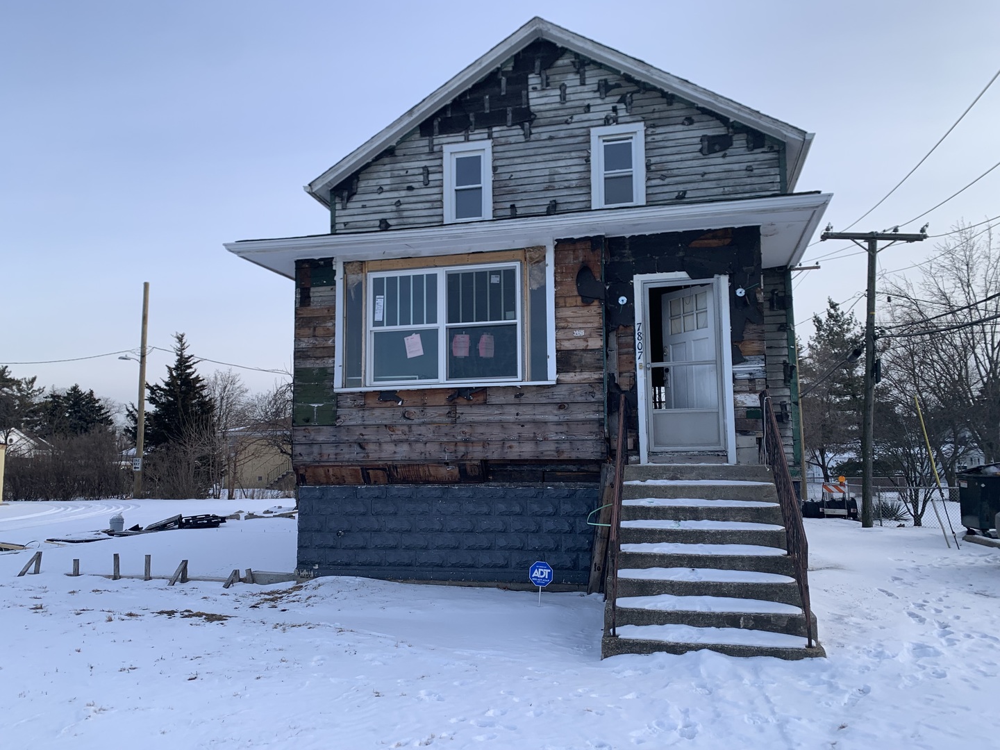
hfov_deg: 67.3
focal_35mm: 26
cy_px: 375
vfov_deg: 53.1
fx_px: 751
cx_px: 500
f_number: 1.8
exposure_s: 1/577
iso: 25
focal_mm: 4.25
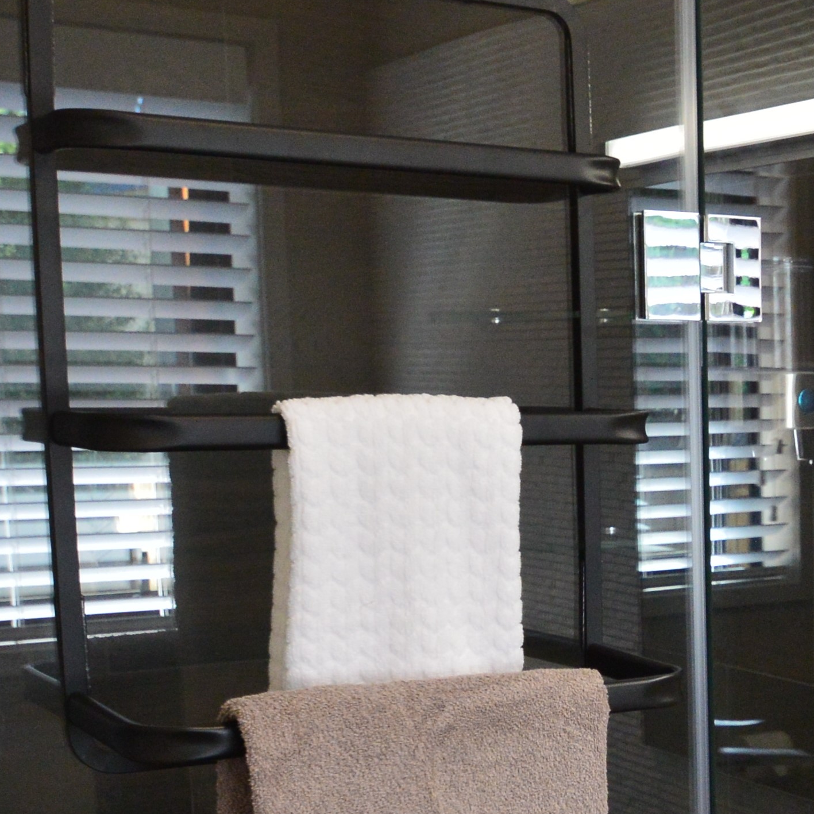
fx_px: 1463
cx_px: 1374
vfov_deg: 30.5
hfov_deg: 22.3
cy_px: 617
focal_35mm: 55
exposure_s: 1/60
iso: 800
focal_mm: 12
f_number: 6.3
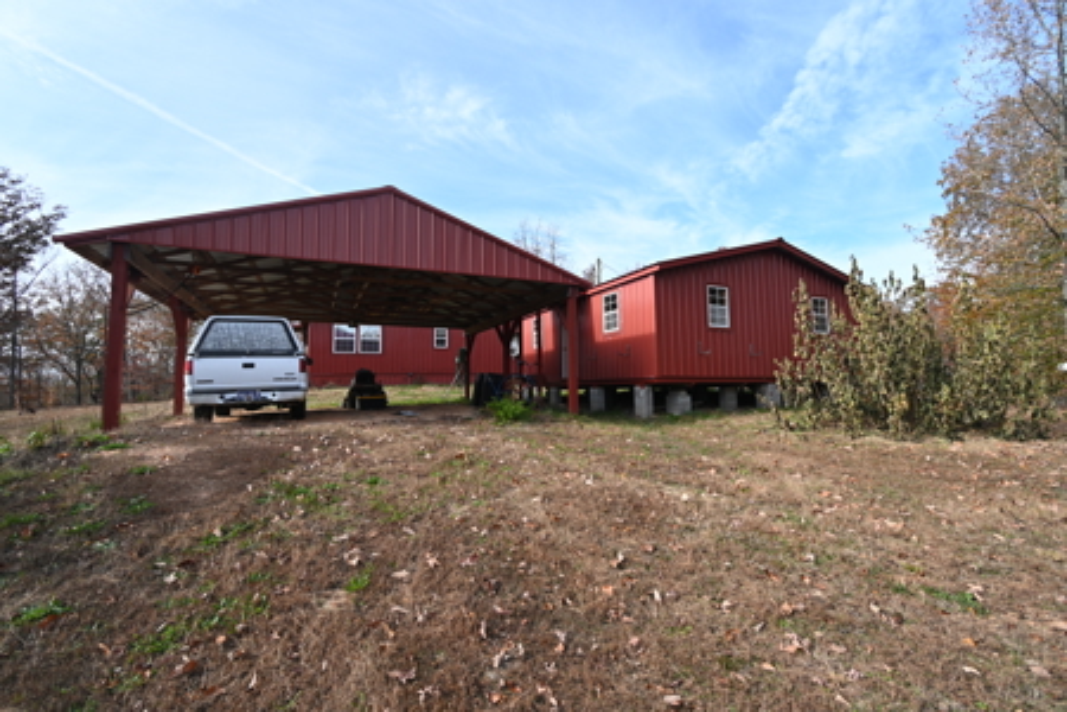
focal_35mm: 15
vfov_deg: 77.3
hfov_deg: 100.4
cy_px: 356
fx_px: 445
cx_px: 534
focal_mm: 10
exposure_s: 1/250
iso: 110
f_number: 5.6
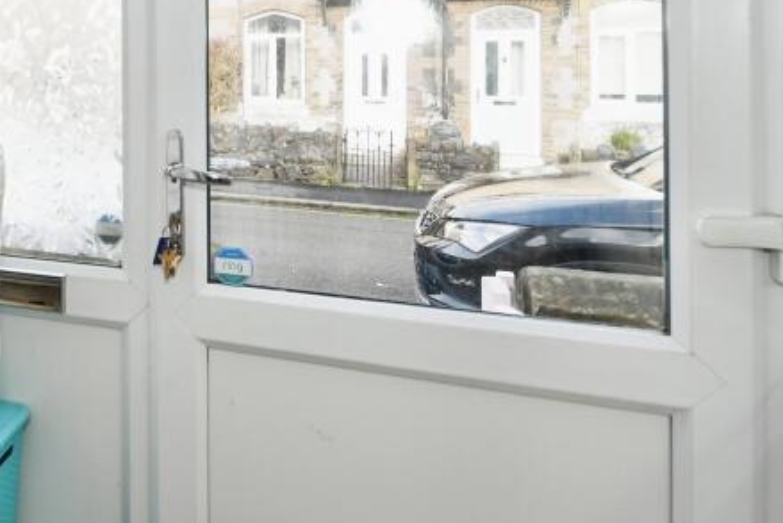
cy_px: 72
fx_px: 761
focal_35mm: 35
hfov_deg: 45.8
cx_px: 0
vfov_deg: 36.0
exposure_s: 1/60
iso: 400
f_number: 8
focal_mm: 10
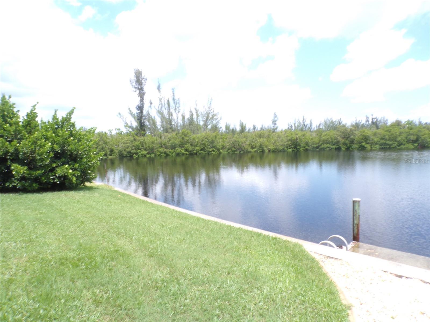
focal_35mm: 24
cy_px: 161
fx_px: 298
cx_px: 215
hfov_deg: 71.6
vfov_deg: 56.8
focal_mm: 4.3
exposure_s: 1/60
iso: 80
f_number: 8
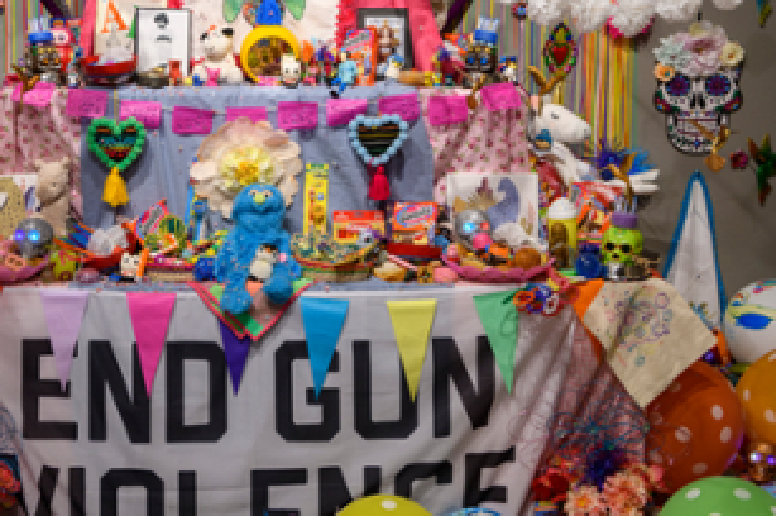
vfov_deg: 19.0
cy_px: 124
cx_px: 254
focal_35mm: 71
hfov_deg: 28.3
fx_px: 1529
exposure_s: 1/8
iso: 250
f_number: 10
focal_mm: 35
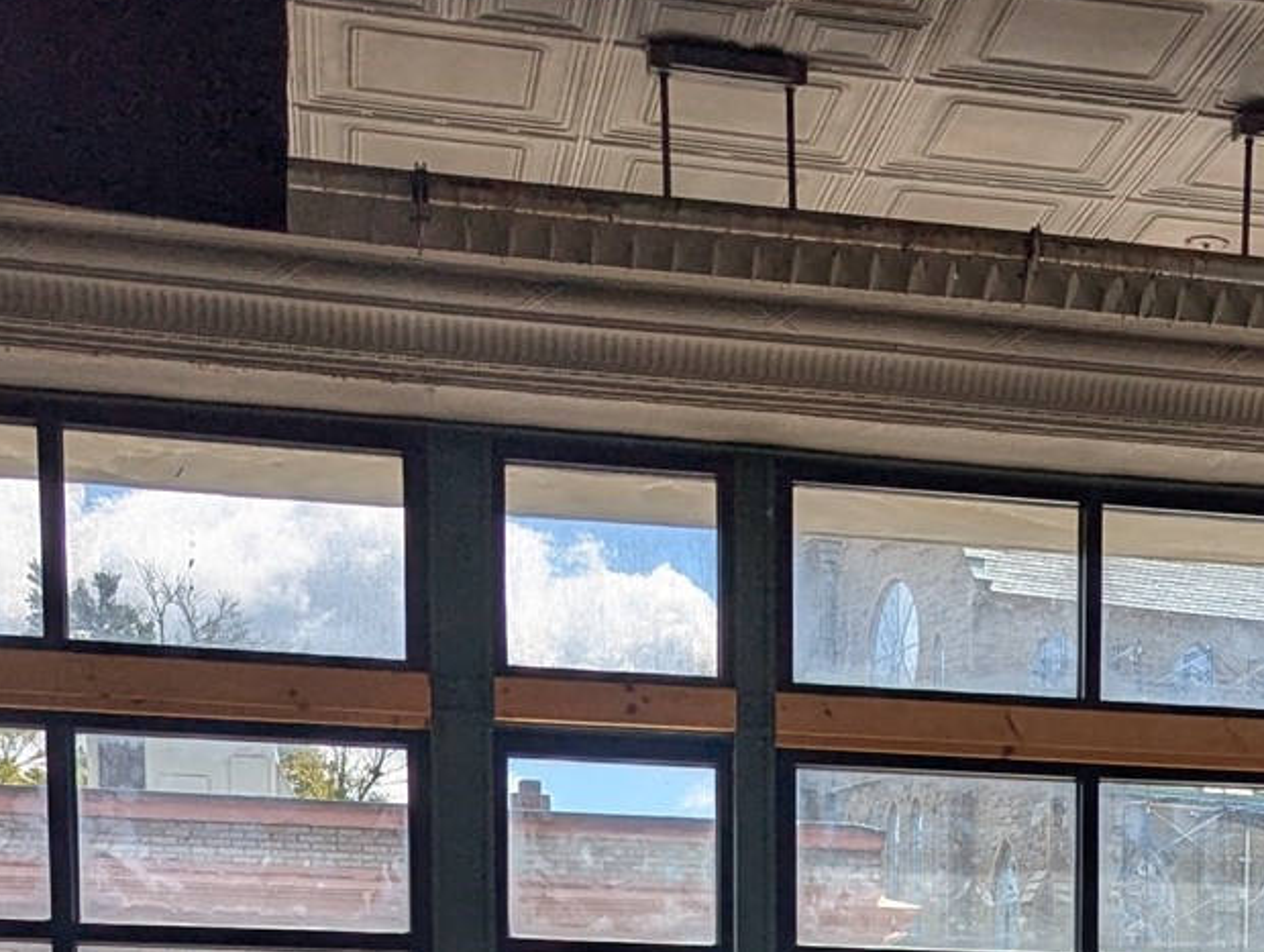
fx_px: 2889
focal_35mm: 79
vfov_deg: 16.9
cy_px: 1437
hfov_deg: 23.8
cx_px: 1199
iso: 45
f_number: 1.85
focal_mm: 6.81
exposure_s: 1/1471
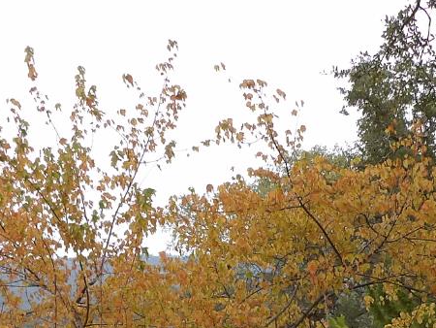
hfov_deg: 24.4
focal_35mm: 80
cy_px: 459
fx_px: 1008
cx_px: 255
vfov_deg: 17.1
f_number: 3.2
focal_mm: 4.3
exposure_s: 1/232
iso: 100
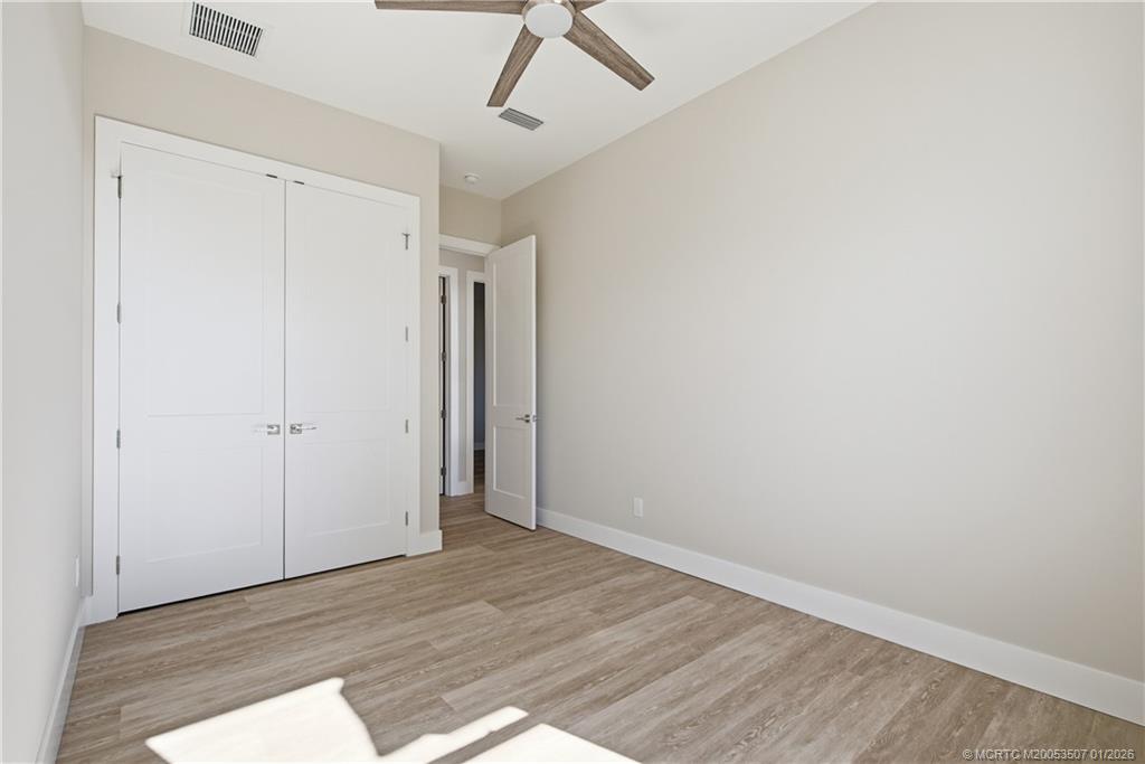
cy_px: 382
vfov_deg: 73.8
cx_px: 572
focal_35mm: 16
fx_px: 509
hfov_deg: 96.7
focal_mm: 16
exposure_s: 1/5000
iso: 800
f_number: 8
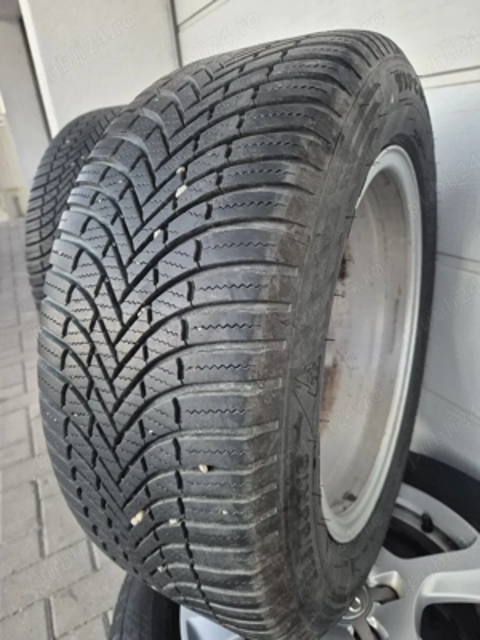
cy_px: 320
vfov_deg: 73.9
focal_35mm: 23
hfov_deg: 58.9
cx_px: 240
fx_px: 425
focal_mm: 5.4
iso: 1000
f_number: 1.8
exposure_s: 1/100
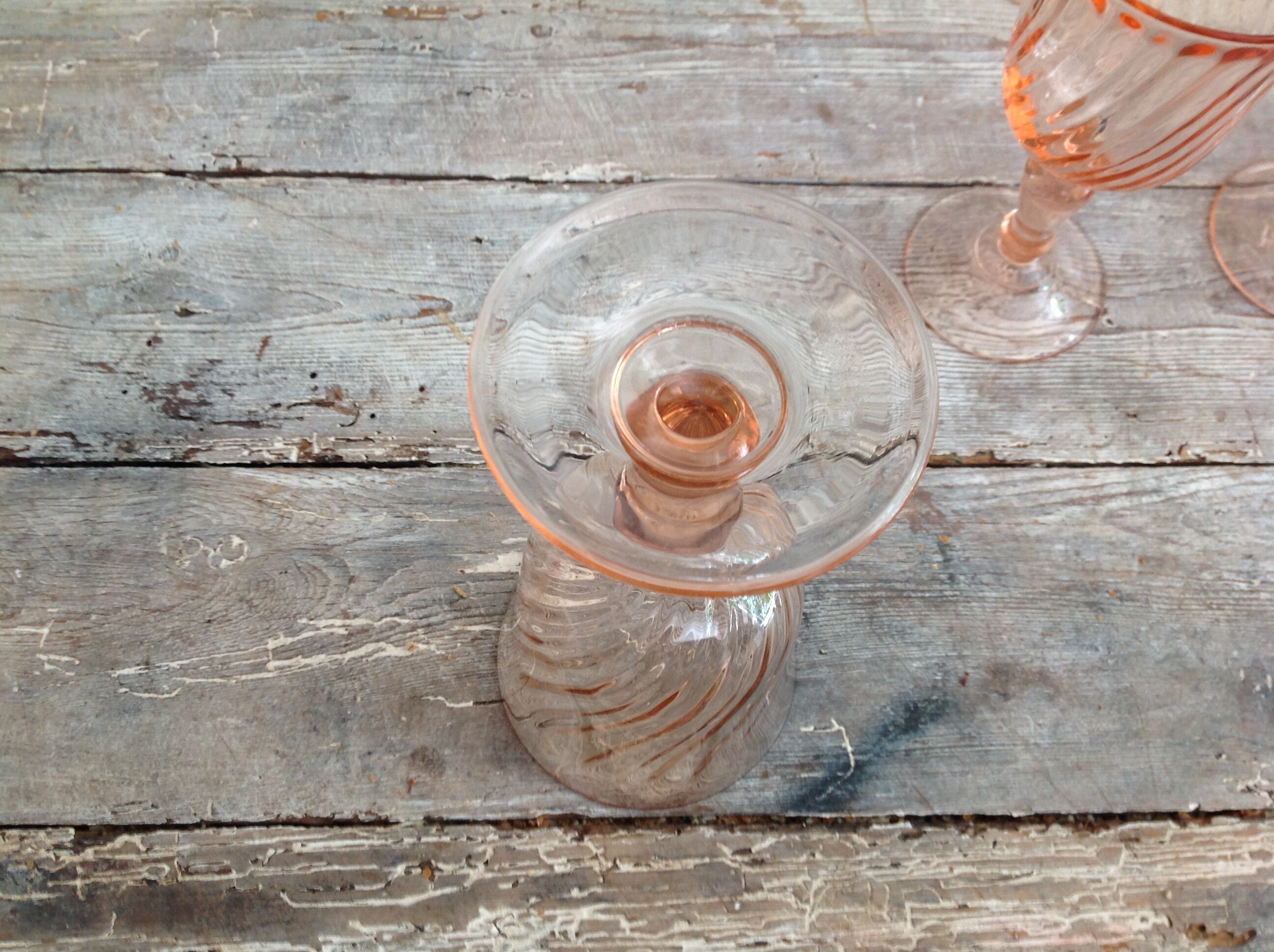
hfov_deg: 52.7
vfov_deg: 40.6
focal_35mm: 35
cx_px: 637
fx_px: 1286
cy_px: 476
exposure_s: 1/20
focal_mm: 4.28
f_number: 2.4
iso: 64
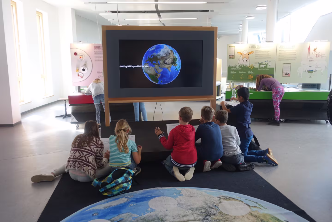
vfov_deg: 43.6
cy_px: 111
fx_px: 277
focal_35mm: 30
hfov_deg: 61.9
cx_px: 166
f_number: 2.8
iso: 125
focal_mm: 11.12
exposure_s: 1/30
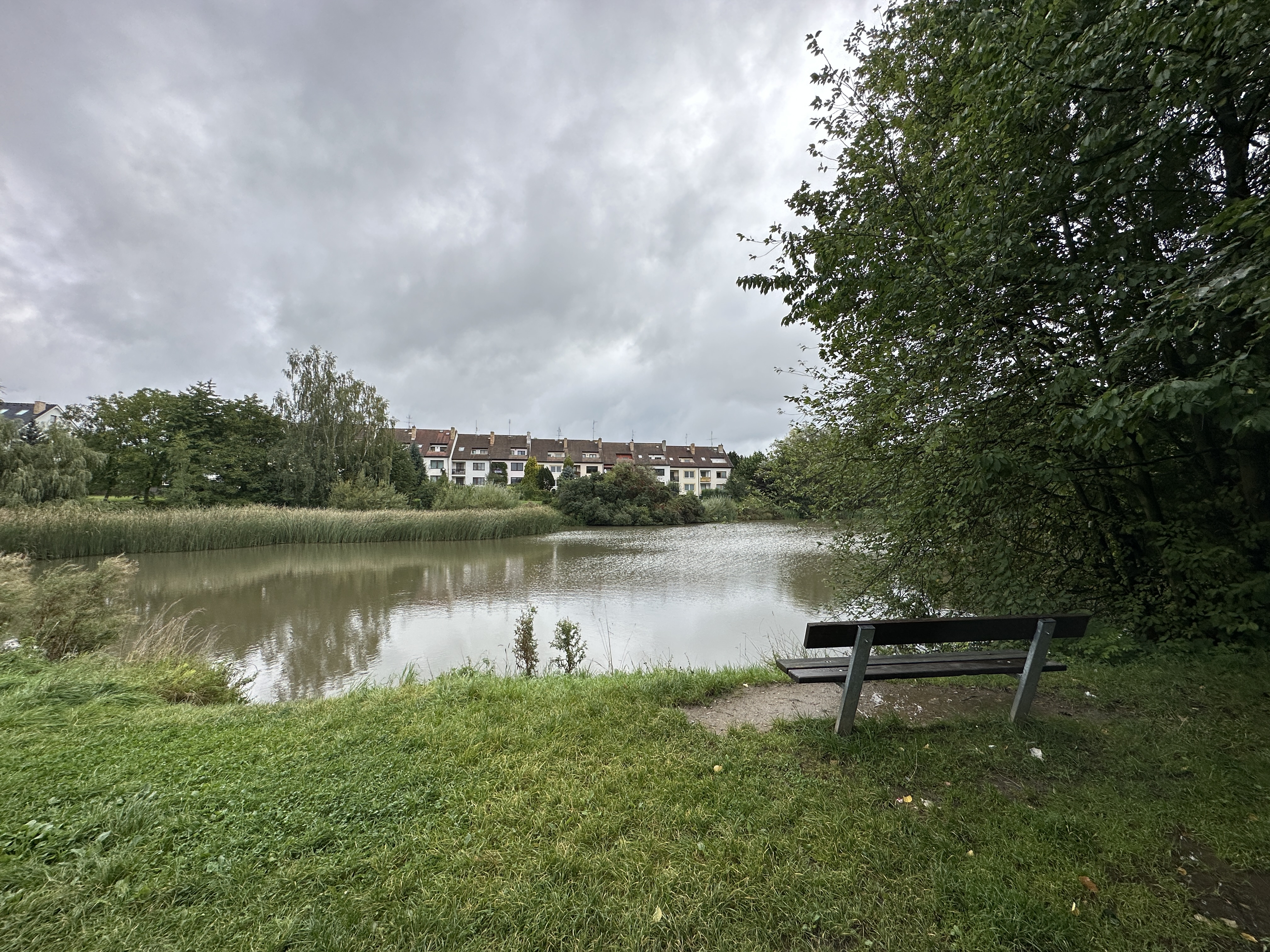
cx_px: 635
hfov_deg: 102.1
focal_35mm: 14
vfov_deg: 85.7
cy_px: 476
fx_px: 514
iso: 50
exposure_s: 1/1103
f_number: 2.2
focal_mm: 2.22
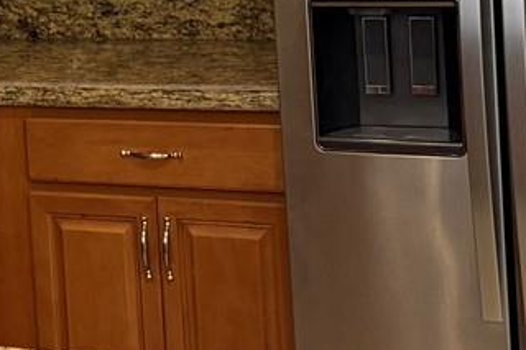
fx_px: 1825
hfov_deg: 15.8
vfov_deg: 10.8
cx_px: -100
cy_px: -38
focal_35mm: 125
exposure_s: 1/60
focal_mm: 6.76
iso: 320
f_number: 1.78
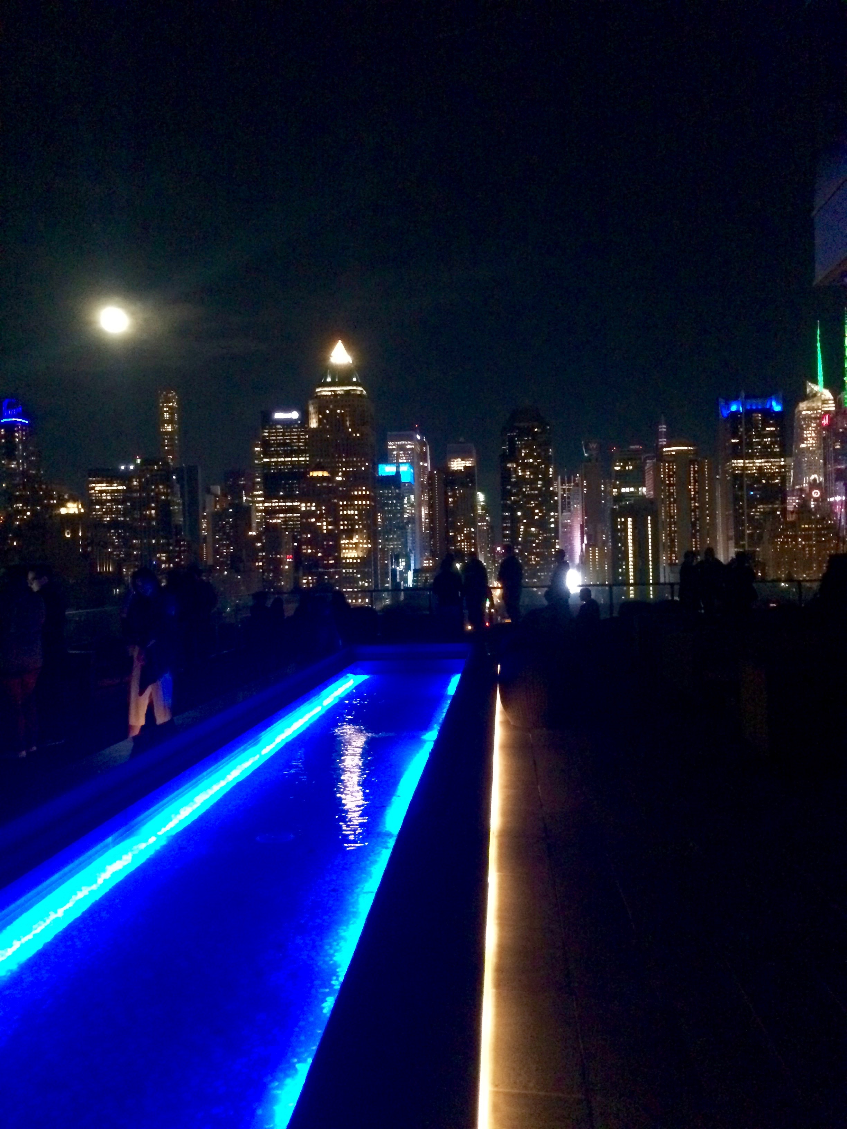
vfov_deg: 61.7
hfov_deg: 48.2
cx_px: 424
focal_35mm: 29
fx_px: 946
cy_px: 564
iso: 800
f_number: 2.2
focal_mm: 4.15
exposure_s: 1/15
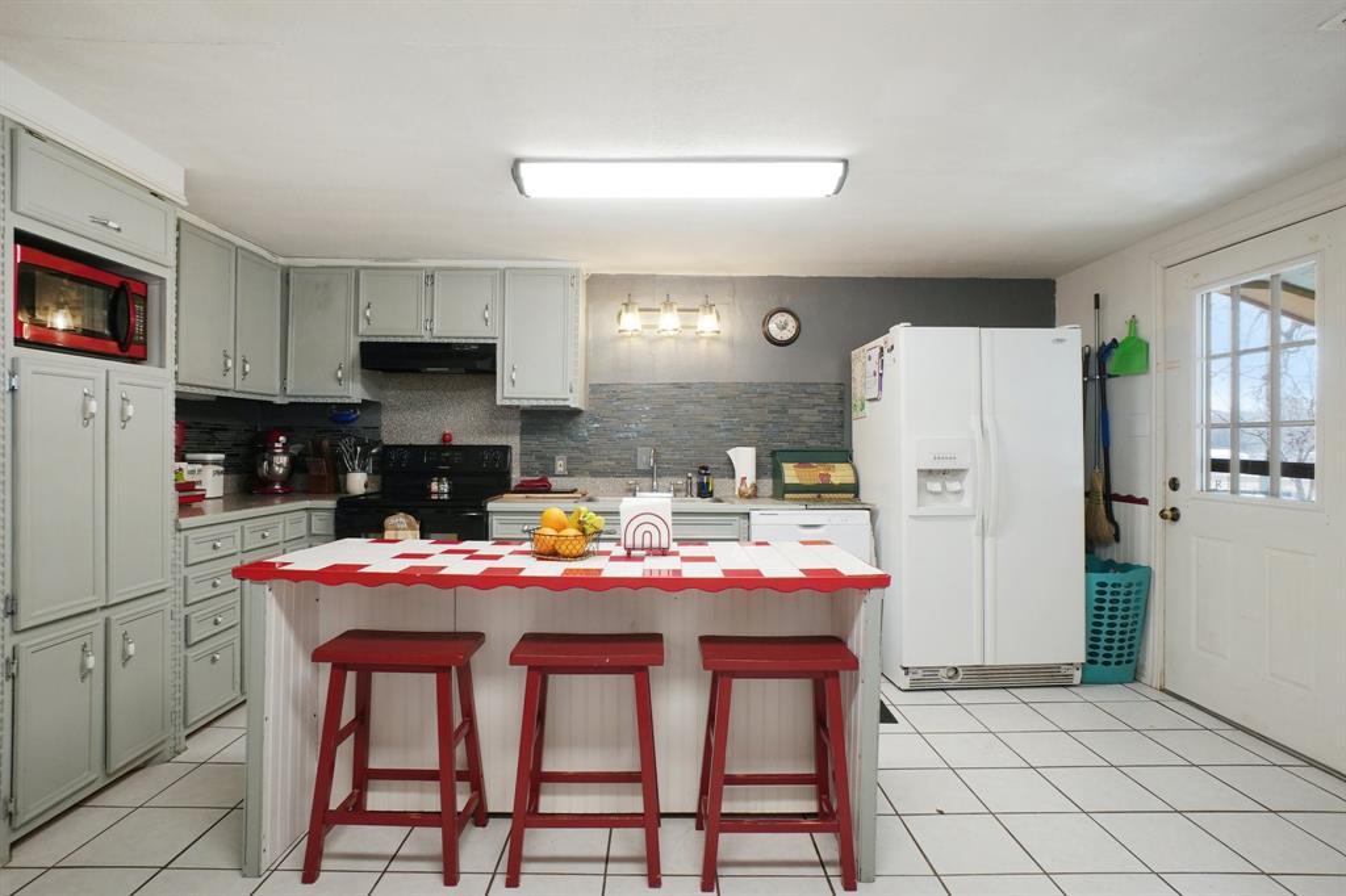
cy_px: 448
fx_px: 673
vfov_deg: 67.3
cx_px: 673
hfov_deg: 90.0
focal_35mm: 18
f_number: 8
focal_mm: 12
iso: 400
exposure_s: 1/20
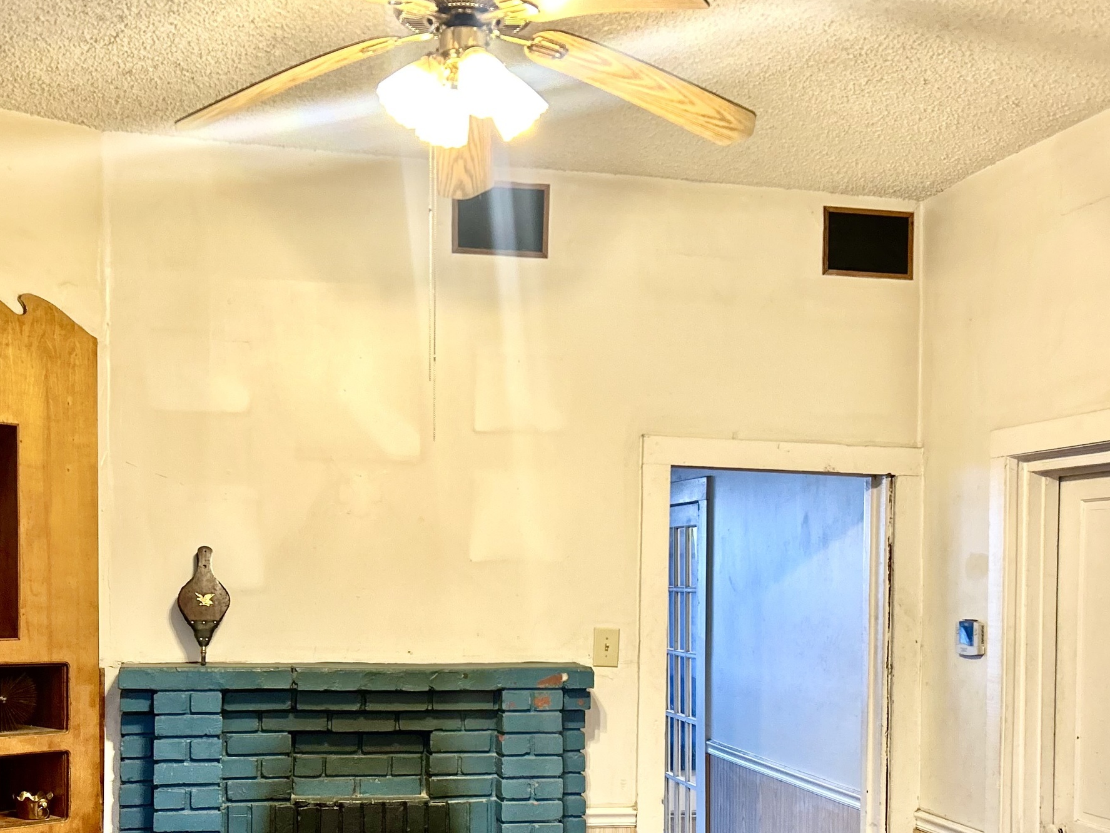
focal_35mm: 45
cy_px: 619
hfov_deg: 42.0
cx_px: 487
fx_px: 1443
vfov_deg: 31.6
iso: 250
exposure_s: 1/60
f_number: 1.5
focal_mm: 5.7
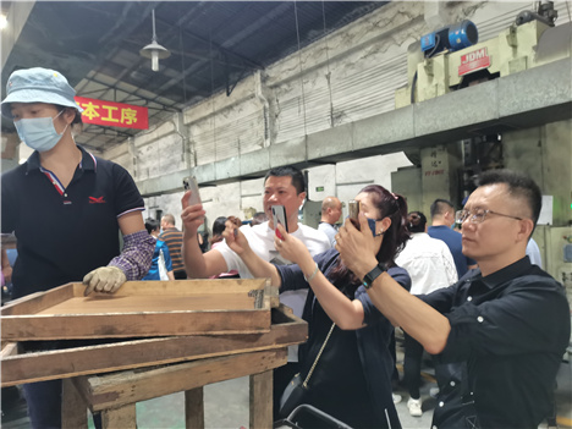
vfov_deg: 53.1
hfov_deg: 67.3
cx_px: 286
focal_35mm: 26
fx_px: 430
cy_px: 214
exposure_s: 1/20
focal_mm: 5.58
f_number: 1.8
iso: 1000
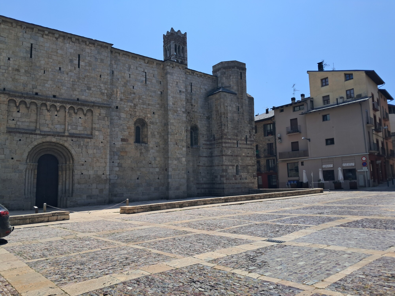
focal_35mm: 27
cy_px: 148
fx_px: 308
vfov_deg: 51.4
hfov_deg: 65.3
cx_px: 198
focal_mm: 4
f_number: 1.8
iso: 50
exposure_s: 1/876
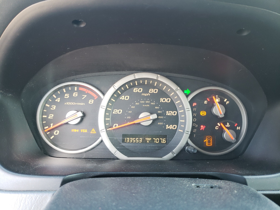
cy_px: 105
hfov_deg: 67.3
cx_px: 140
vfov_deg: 53.1
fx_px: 210
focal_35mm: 26
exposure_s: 1/60.2
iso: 108
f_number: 1.5
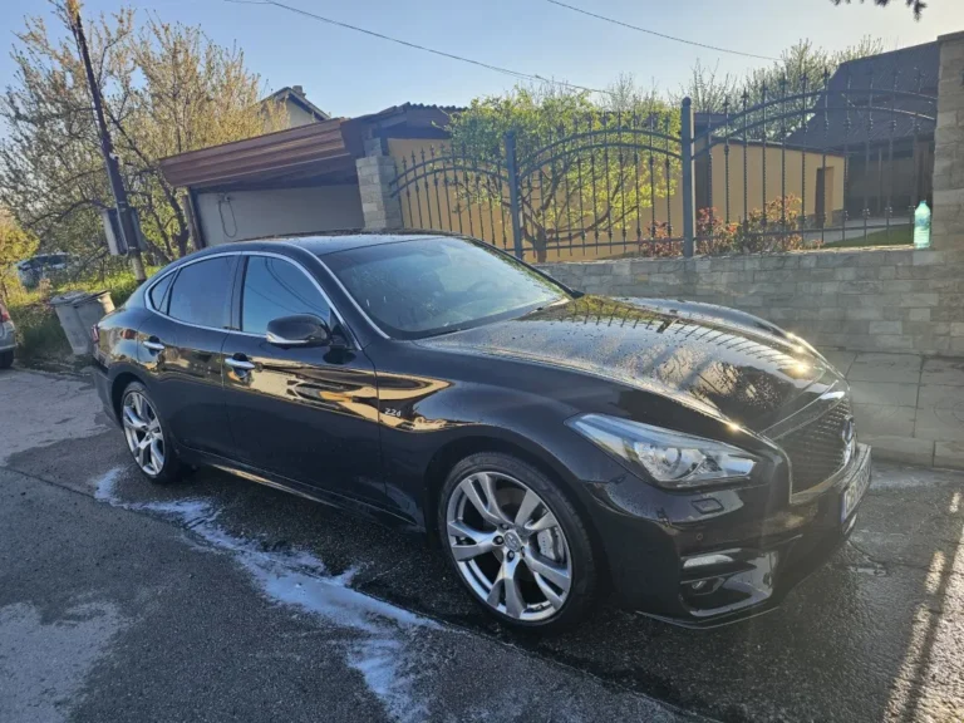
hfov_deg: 73.9
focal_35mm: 23
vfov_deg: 58.9
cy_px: 362
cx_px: 482
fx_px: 641
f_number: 1.7
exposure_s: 1/428
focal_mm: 6.3
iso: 20
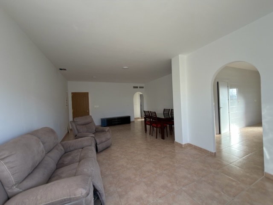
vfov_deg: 85.7
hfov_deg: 102.1
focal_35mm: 14
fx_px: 110
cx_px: 136
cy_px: 102
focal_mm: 2.22
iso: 50
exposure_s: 1/121
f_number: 2.2
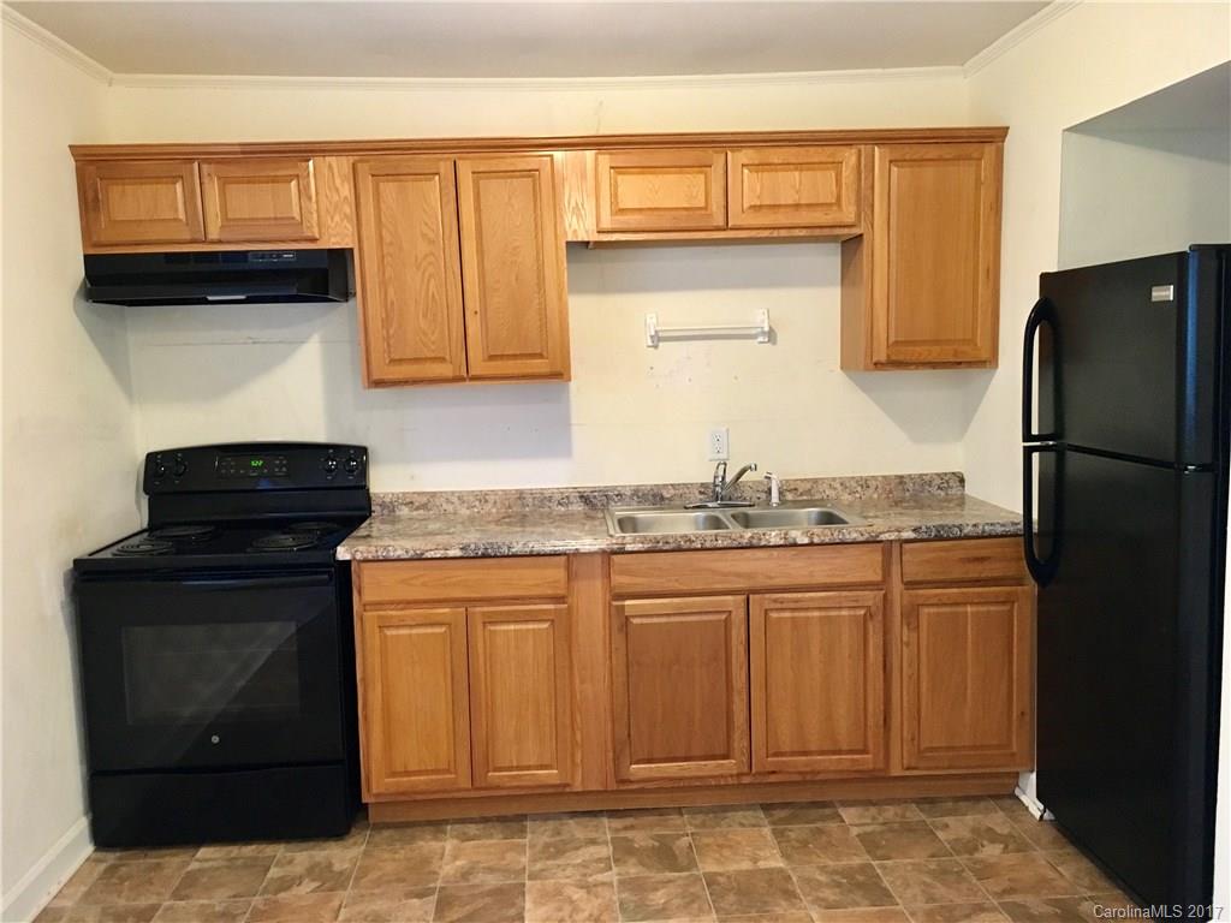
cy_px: 462
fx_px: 1031
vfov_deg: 48.2
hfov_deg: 61.7
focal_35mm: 29
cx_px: 616
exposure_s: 1/24
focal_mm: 4.15
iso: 200
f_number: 2.2
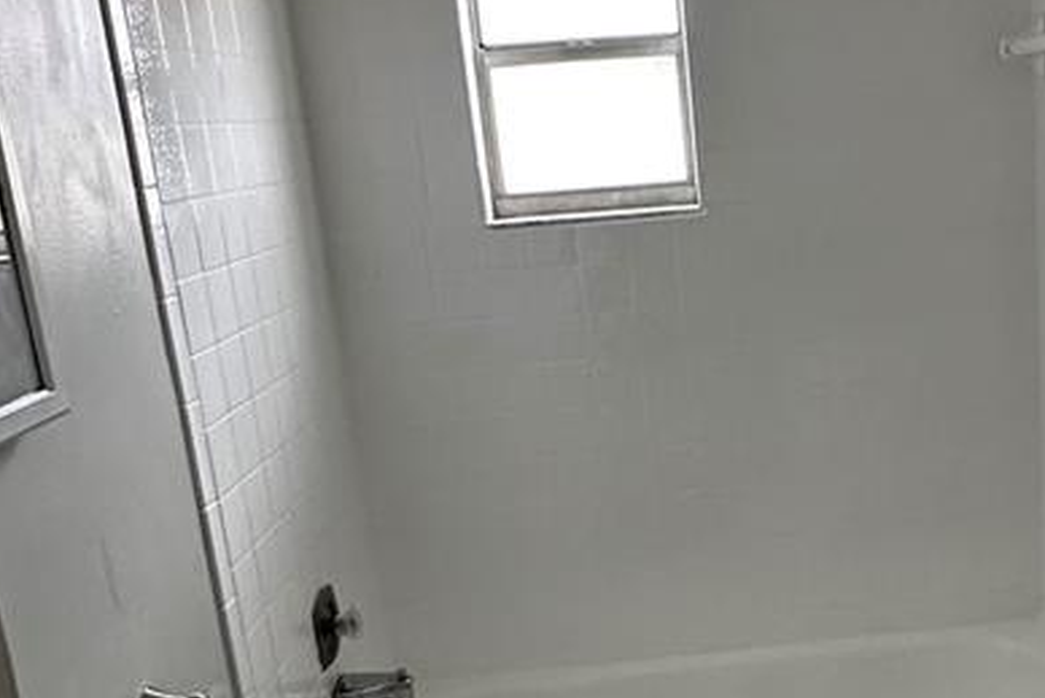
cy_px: 420
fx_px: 1307
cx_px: 821
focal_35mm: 45
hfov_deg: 41.9
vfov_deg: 29.8
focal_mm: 2.22
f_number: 2.2
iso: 200
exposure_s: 1/120
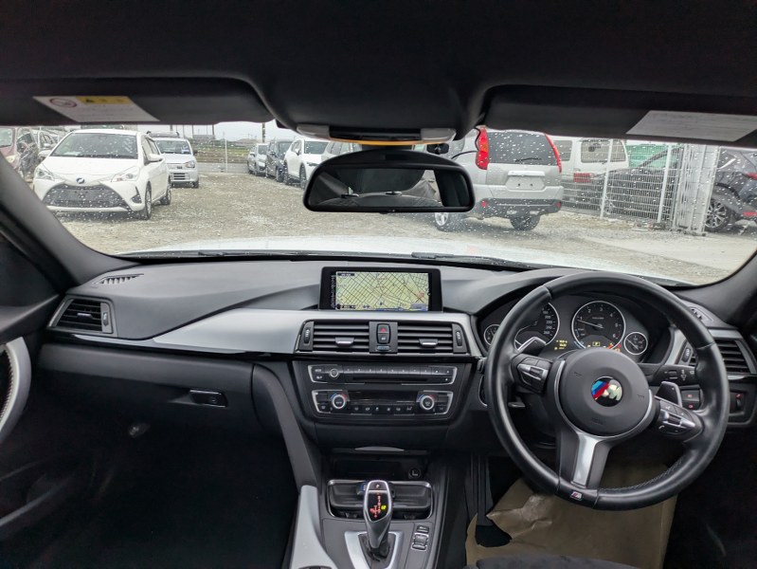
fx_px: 547
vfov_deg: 54.9
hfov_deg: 69.4
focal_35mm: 25
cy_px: 284
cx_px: 378
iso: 142
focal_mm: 5.43
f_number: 1.89
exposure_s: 1/50
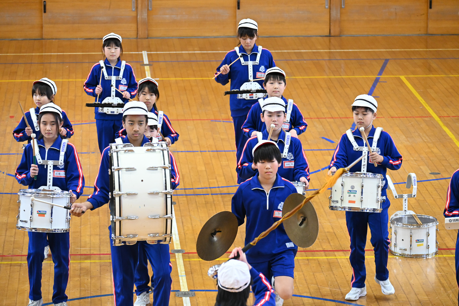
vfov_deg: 8.0
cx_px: 230
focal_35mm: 172
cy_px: 153
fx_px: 2199
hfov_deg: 11.9
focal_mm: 115
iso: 2200
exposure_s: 1/125
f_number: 5.3
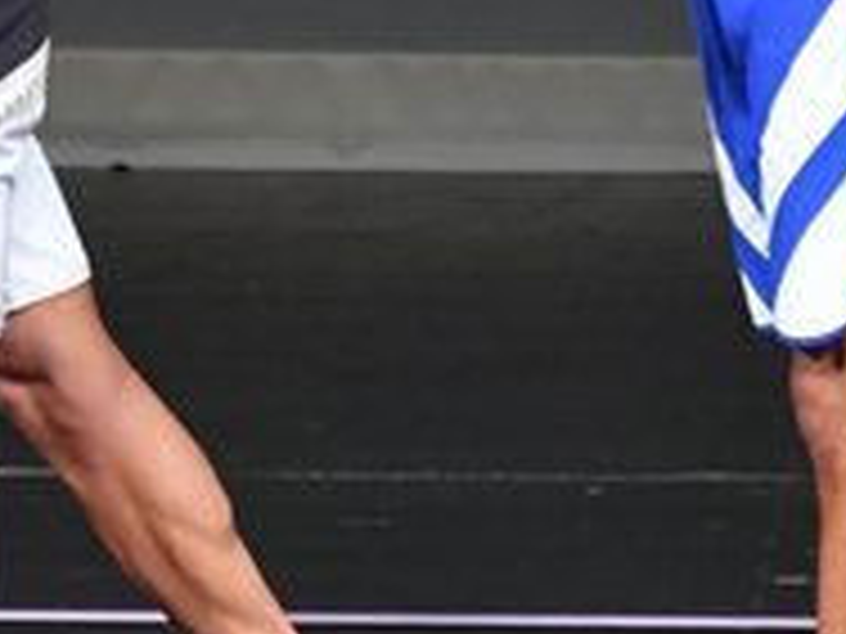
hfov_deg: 1.6
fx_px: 30525
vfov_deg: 1.2
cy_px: 36
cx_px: -7
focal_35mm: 1249
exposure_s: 1/400
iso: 4000
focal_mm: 210
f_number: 5.6
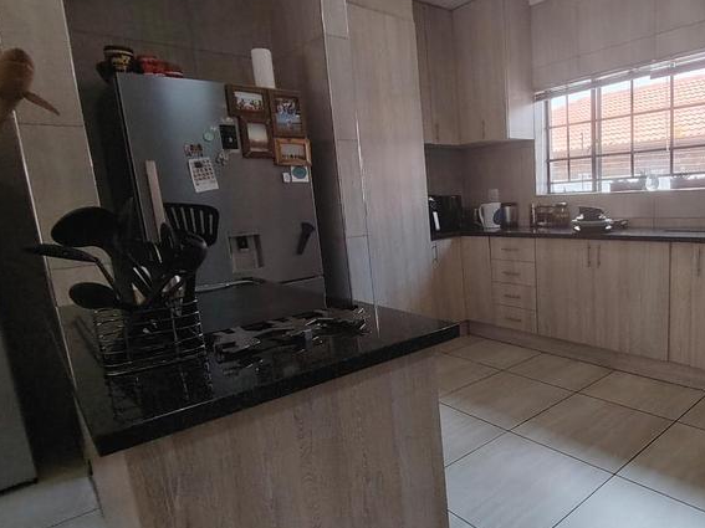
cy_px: 293
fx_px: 489
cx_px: 491
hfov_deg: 68.8
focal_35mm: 24
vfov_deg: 56.7
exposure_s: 1/132
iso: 100
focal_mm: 1.42
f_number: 2.2
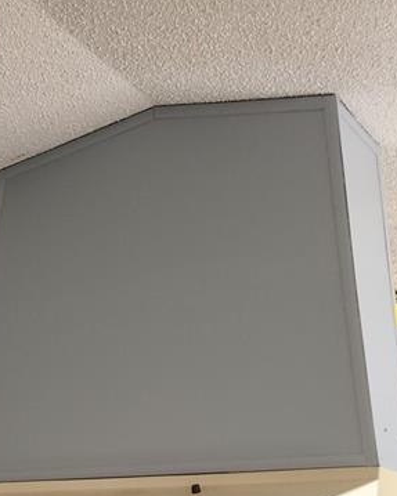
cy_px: 688
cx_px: -12
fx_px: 1102
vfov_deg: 22.1
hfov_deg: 19.7
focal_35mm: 75
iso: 25
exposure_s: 1/60
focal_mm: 5.4
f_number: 1.8
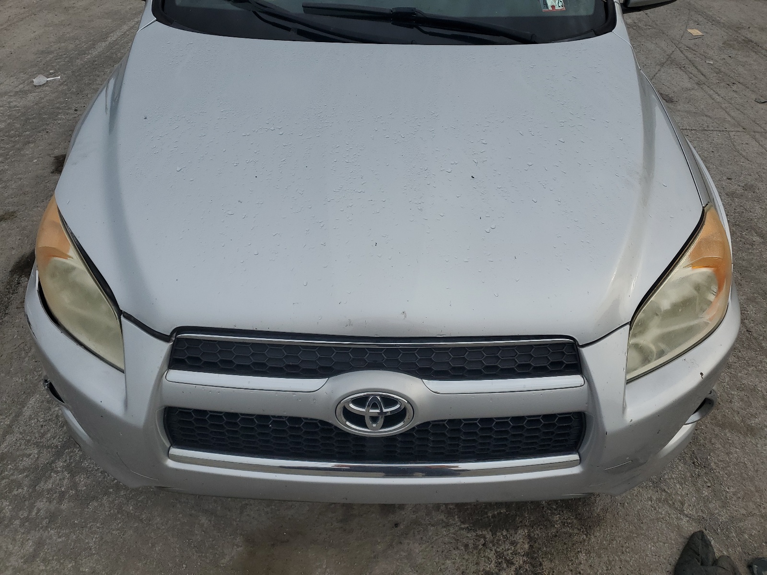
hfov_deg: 67.3
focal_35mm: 26
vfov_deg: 53.1
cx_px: 384
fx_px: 576
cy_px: 288
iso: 50
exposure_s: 1/3333
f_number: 1.5
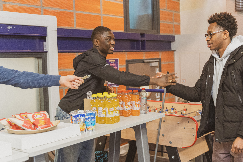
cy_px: 77
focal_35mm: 50
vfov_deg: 27.0
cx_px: 142
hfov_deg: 39.5
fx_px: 338
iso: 4000
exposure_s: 1/160
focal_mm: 41
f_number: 2.8
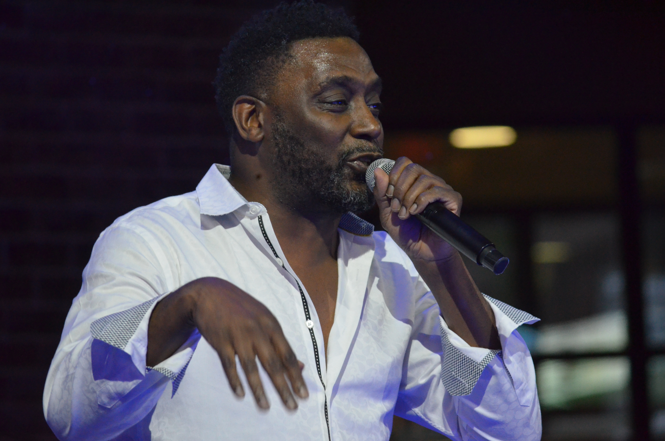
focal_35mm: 315
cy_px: 220
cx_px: 332
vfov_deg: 4.3
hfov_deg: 6.6
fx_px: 5807
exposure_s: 1/200
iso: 3200
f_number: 5.3
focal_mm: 210
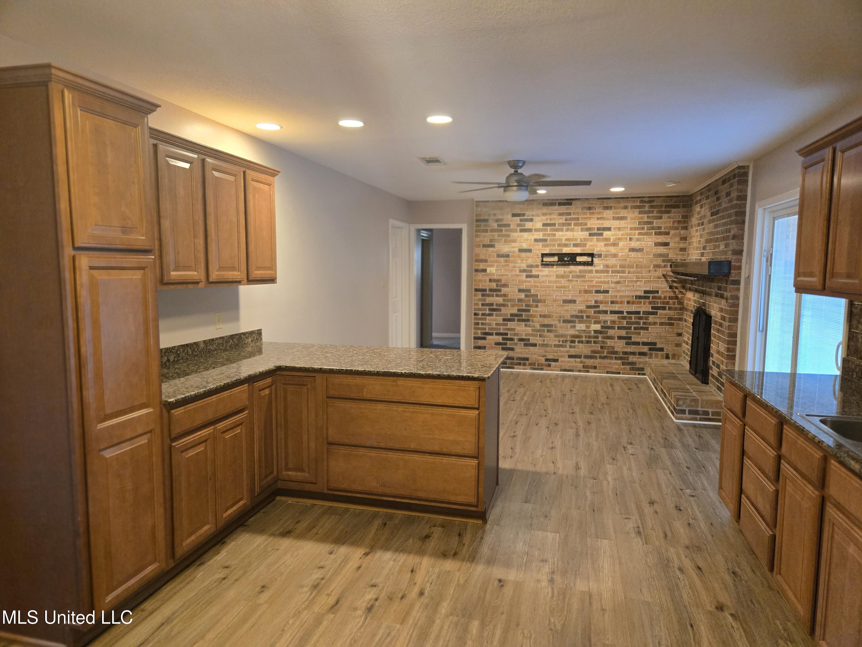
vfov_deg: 58.9
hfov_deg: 73.9
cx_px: 431
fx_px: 573
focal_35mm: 23
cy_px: 324
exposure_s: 1/120
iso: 800
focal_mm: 5.4
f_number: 1.8
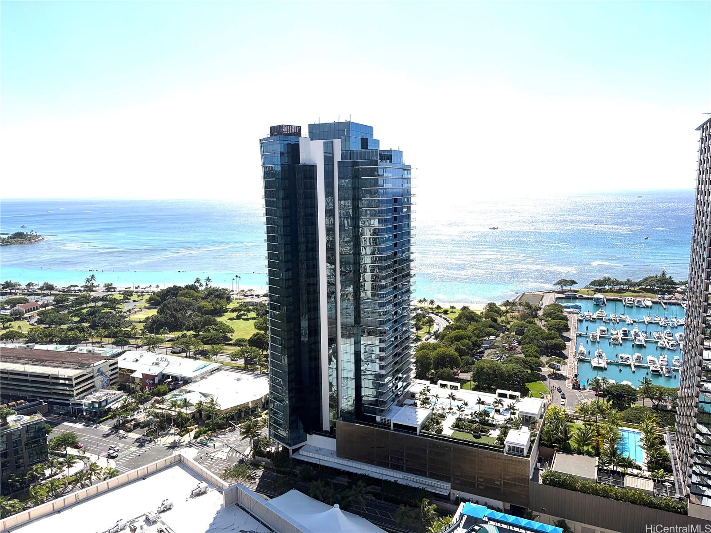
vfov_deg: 53.1
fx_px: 534
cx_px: 356
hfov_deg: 67.3
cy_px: 266
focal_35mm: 26
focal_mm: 5.96
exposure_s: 1/8850
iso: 50
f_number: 1.6
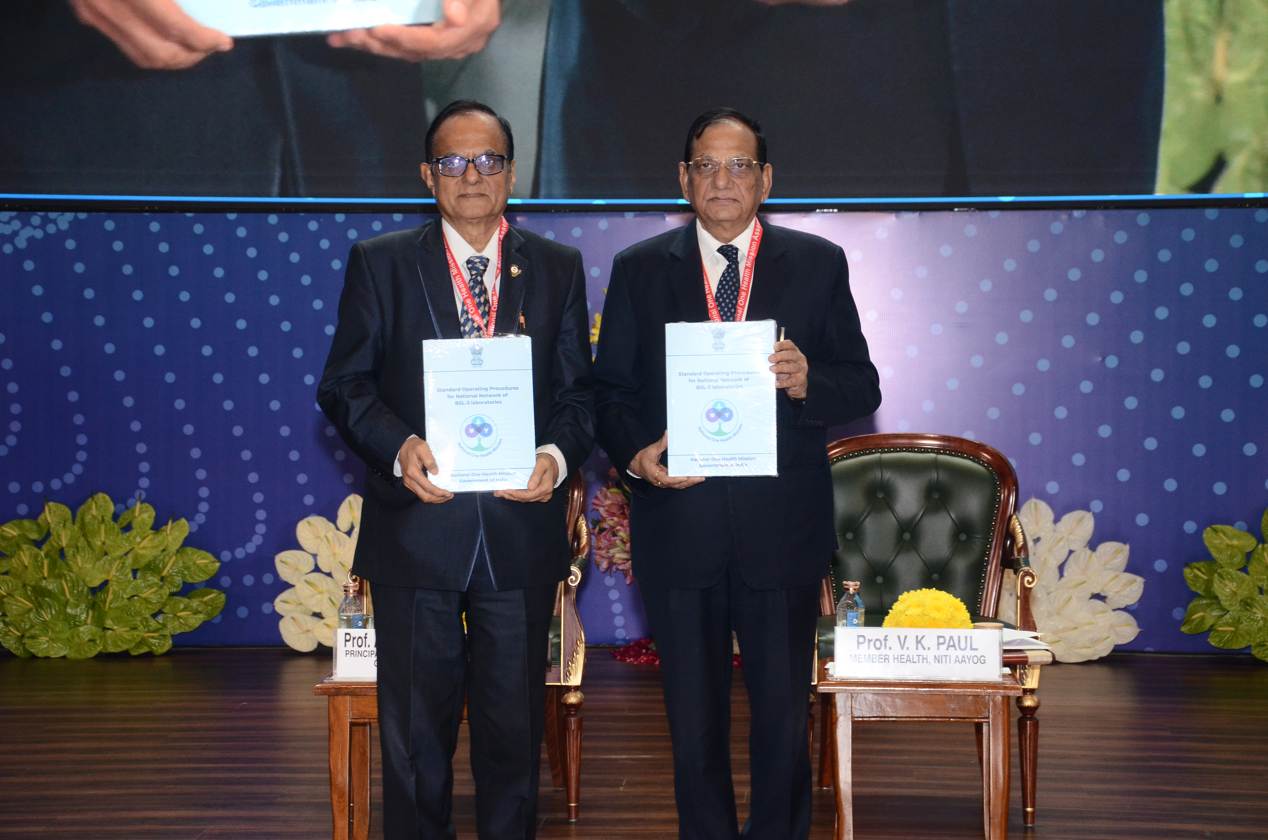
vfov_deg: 14.6
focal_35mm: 93
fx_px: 3269
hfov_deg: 22.0
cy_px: 420
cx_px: 634
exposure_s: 1/125
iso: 1600
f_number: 5.3
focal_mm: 62
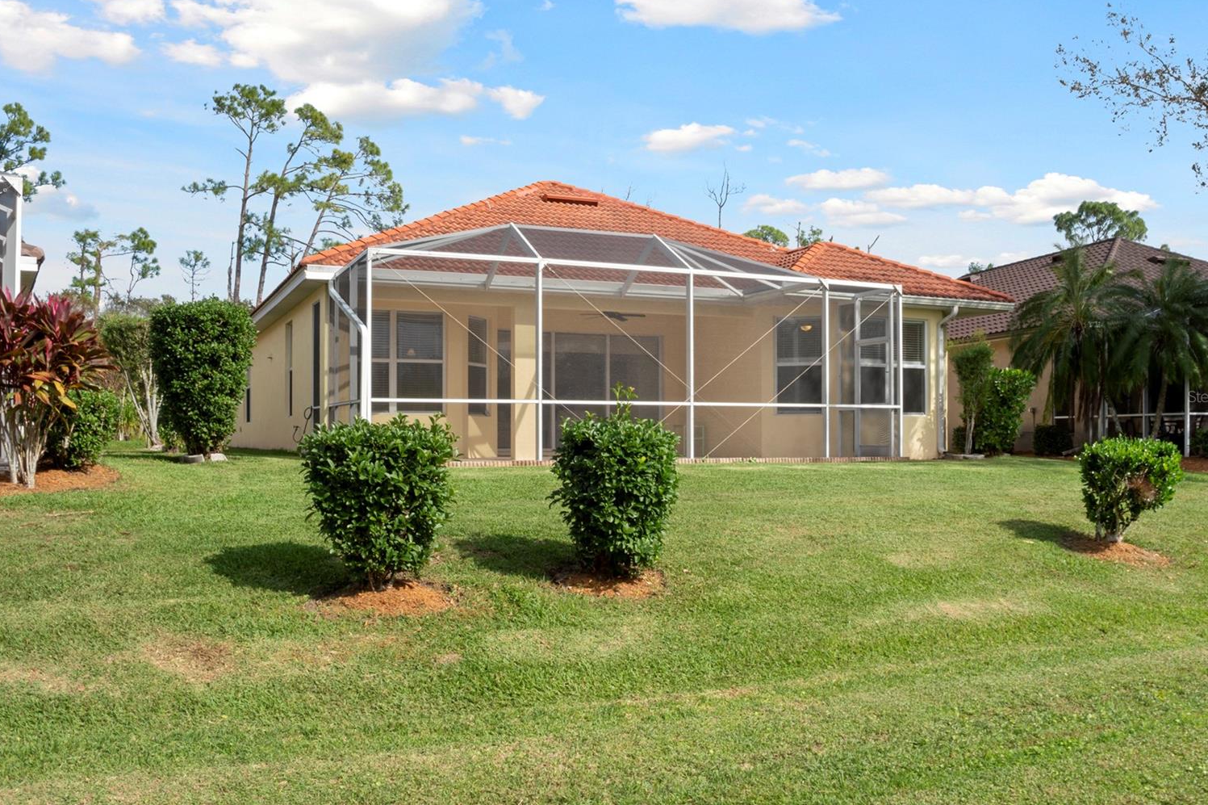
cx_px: 614
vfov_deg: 42.3
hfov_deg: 60.3
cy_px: 396
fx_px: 1040
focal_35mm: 31
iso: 100
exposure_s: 1/8
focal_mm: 19.4
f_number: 22
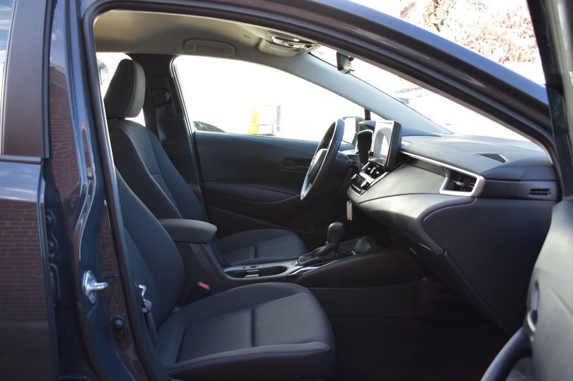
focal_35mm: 34
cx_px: 286
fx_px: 549
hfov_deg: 55.1
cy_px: 190
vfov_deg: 38.3
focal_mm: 23
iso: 200
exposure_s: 1/125
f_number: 3.8
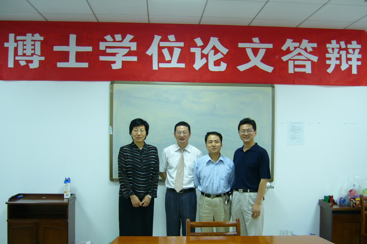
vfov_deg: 33.4
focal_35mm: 40
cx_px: 184
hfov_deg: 48.5
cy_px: 138
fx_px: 408
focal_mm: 5.8
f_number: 2.8
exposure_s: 1/13
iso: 160
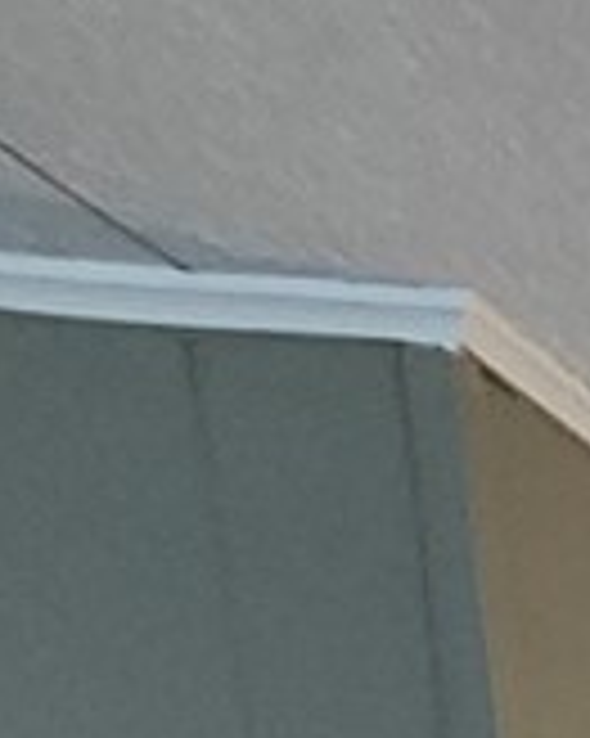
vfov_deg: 9.6
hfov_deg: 6.1
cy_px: 2511
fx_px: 2709
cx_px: 3081
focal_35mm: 124
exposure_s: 1/60
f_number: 2.2
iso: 250
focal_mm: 2.2
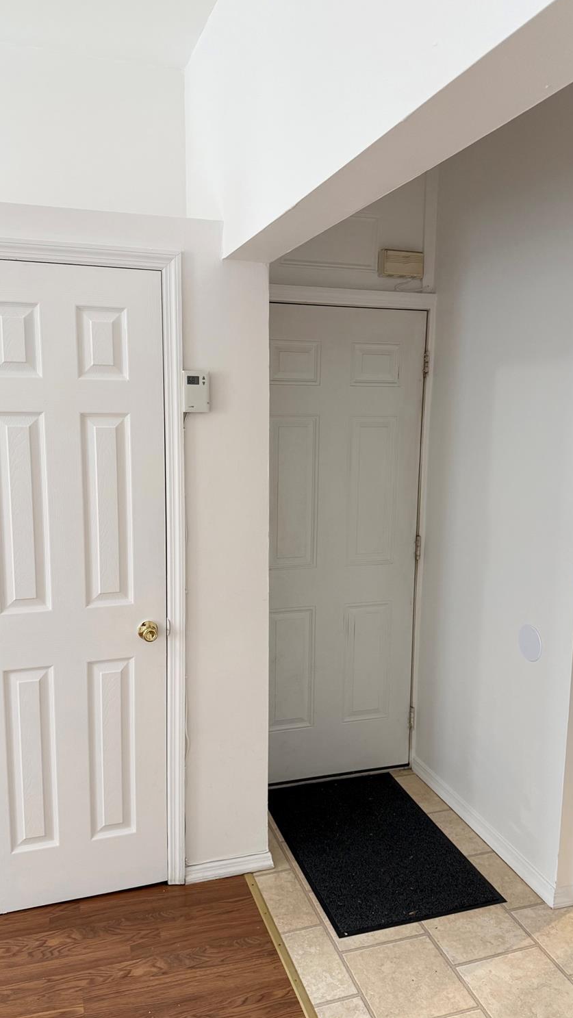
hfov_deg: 42.9
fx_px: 729
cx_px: 284
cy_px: 520
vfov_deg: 69.8
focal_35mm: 27
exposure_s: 1/120
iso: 160
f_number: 1.78
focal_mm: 6.76
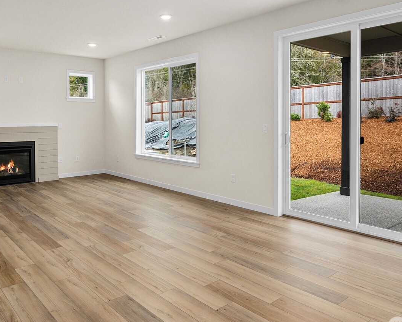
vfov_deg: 52.8
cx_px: 159
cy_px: 126
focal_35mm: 27
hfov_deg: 63.4
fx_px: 321
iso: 80
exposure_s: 1/100
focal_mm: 18
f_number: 7.1
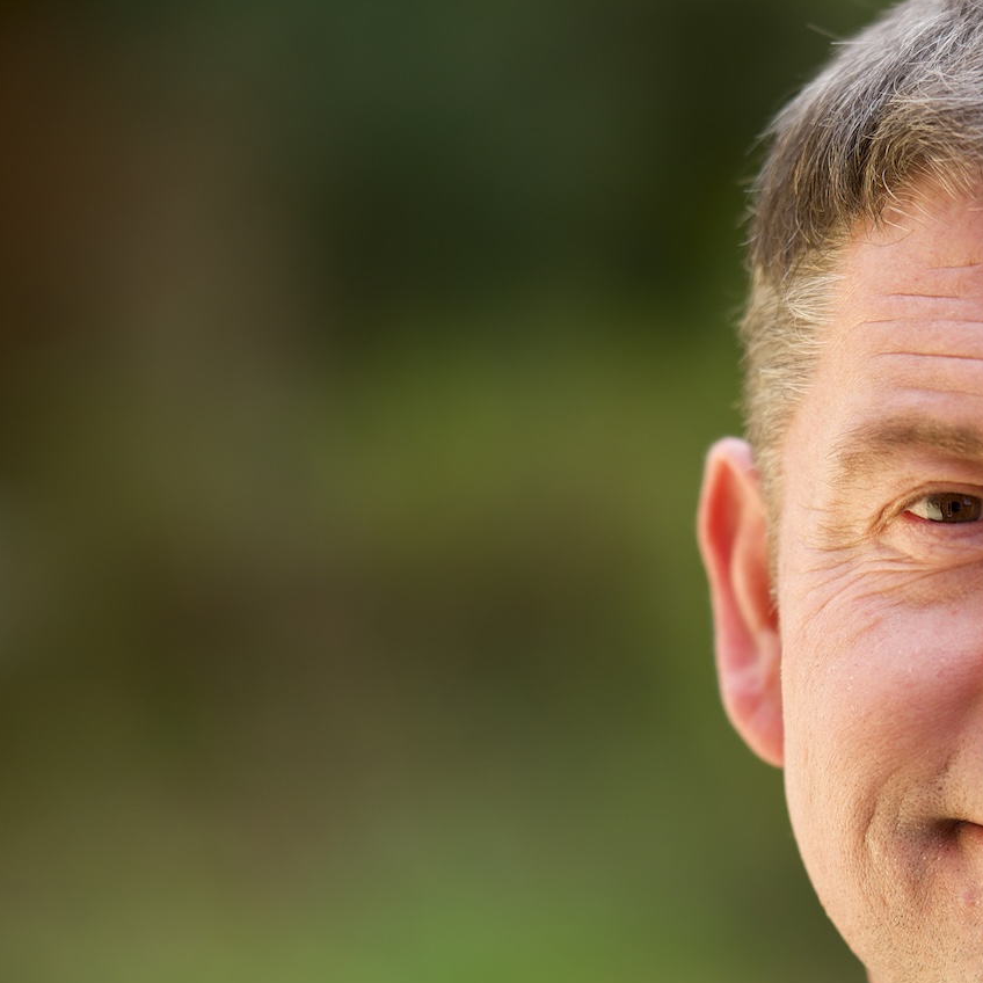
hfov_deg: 5.3
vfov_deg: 5.3
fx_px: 10634
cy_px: 623
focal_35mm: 331
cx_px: 799
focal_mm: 165
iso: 100
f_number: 2.8
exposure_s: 1/320
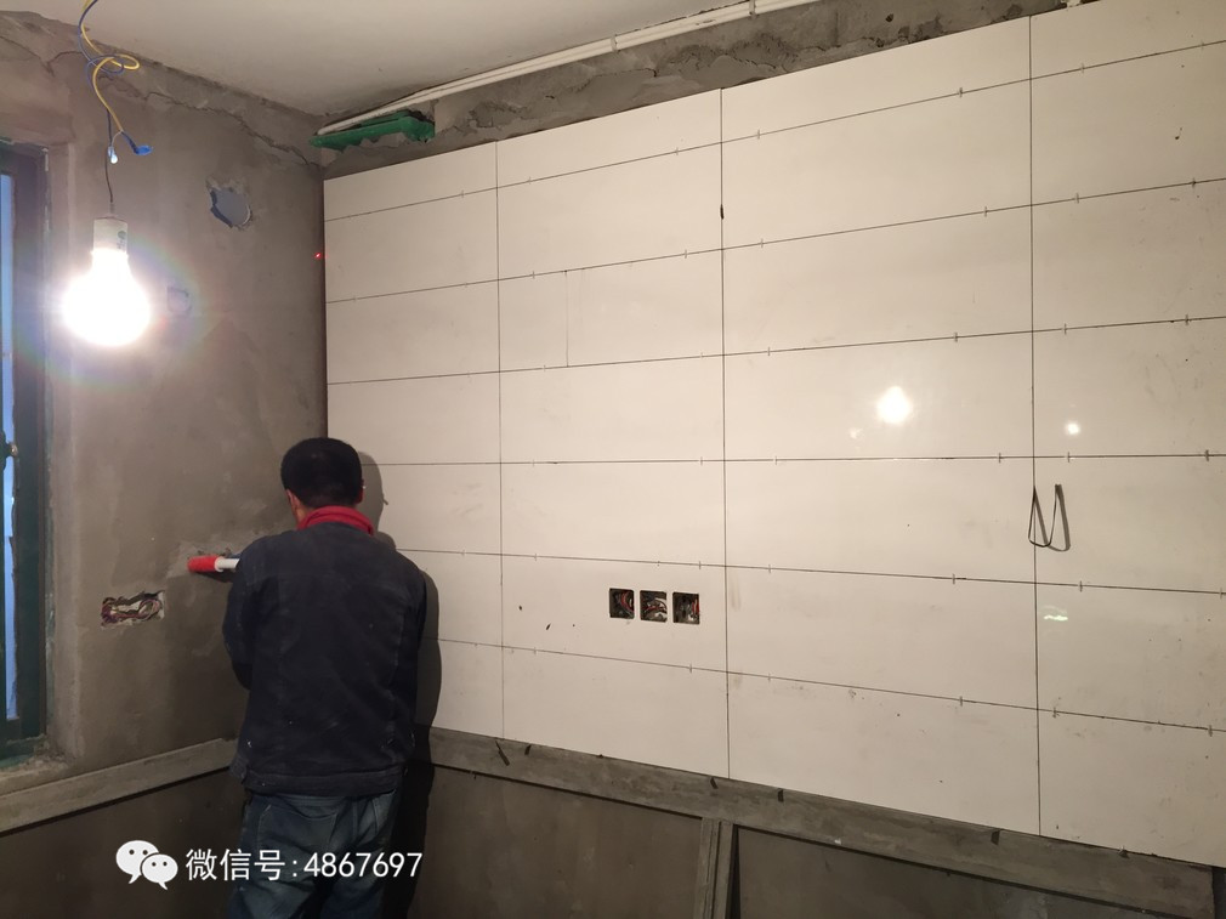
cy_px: 460
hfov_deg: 61.7
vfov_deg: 48.2
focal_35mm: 29
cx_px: 613
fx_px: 1027
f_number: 2.2
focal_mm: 4.15
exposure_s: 1/33
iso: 80
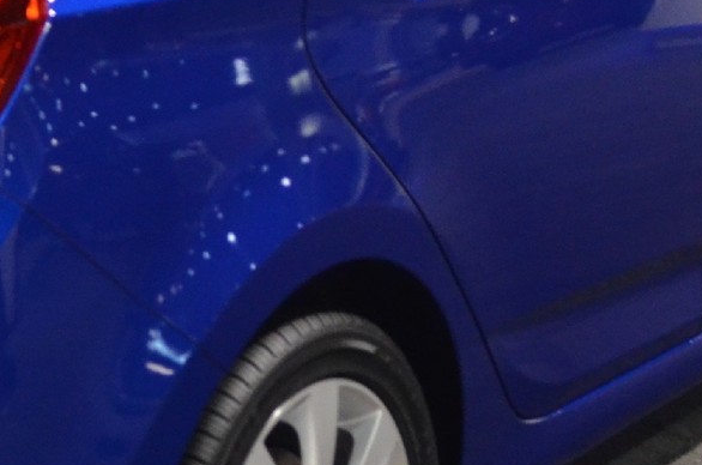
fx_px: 2863
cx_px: 137
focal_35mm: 147
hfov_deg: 13.9
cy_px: 55
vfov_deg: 9.2
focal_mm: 23
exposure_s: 1/25
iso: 1600
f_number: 2.8
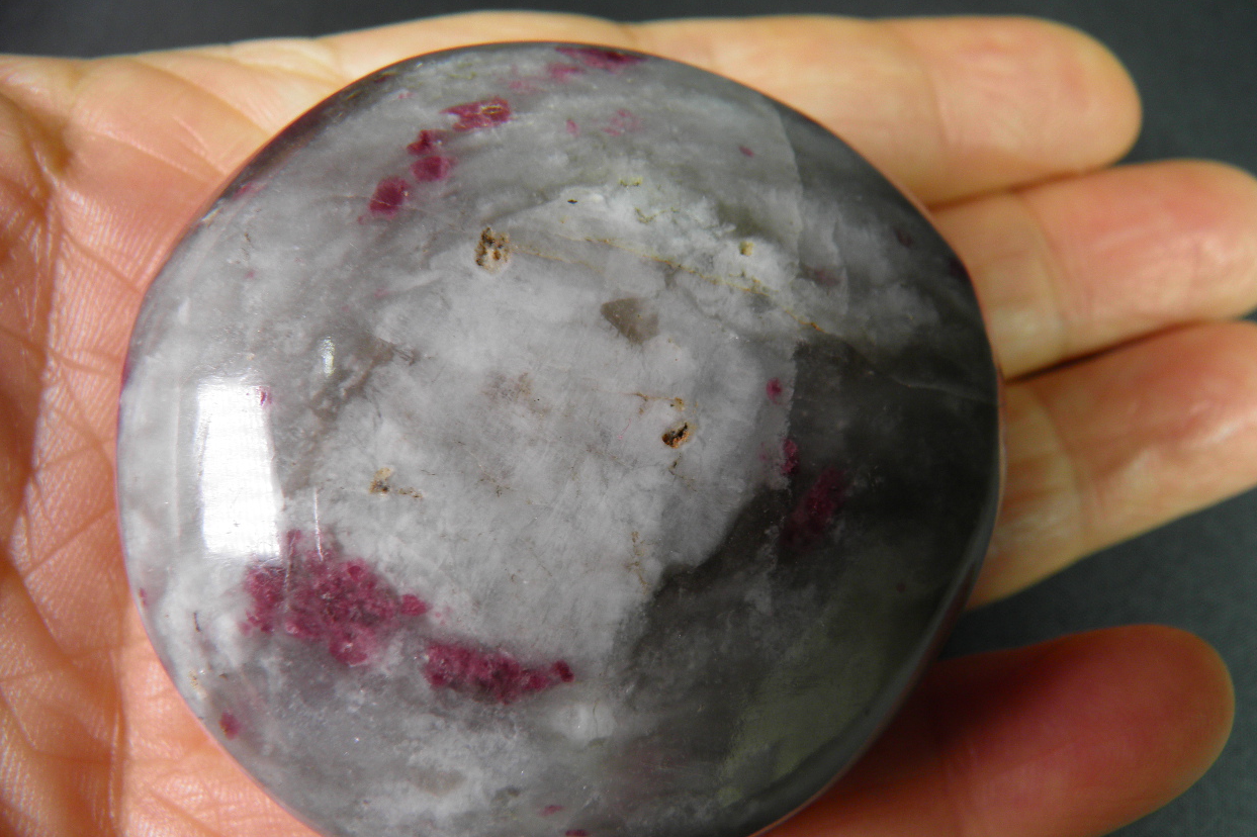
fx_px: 1047
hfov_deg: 61.9
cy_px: 474
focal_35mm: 30
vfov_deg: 43.5
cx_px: 633
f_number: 3.6
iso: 50
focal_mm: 4.9
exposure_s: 1/50
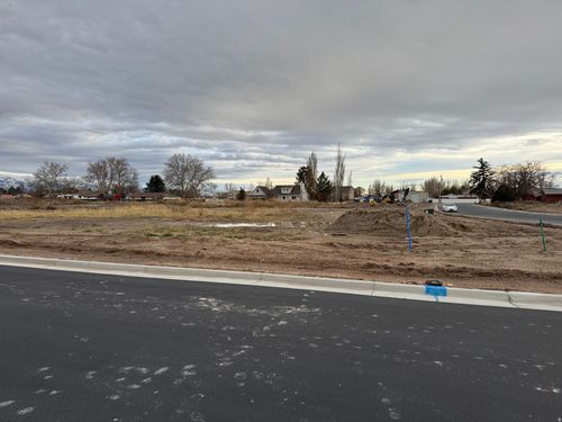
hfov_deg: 71.6
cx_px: 281
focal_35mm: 24
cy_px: 211
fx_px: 390
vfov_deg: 56.8
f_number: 1.78
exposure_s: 1/1151
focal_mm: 6.76
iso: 80
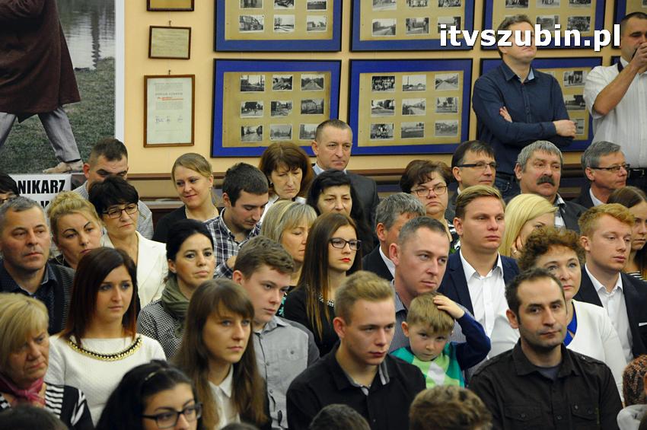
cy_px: 215
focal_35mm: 158
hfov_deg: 13.1
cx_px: 324
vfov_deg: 8.7
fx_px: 2828
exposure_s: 1/80
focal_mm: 105
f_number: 5.6
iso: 2500
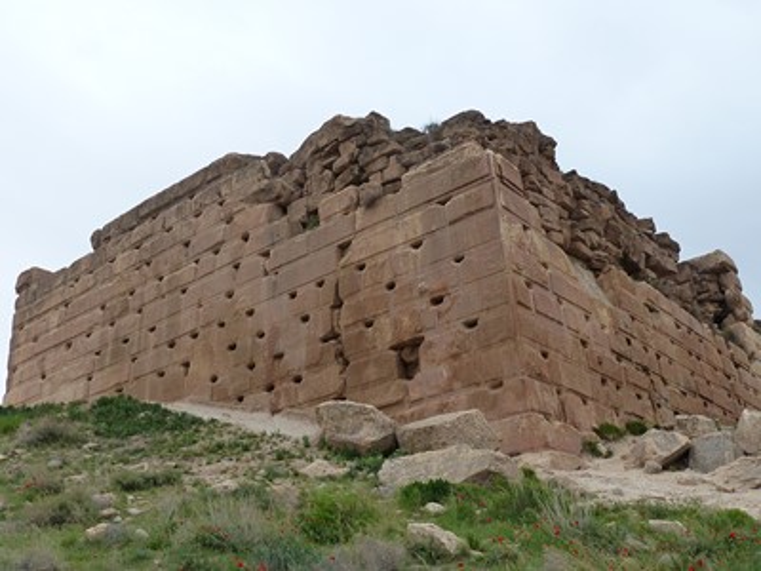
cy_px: 286
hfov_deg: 49.0
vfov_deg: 37.7
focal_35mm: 38
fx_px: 835
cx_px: 380
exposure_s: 1/200
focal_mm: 6.8
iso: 160
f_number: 4
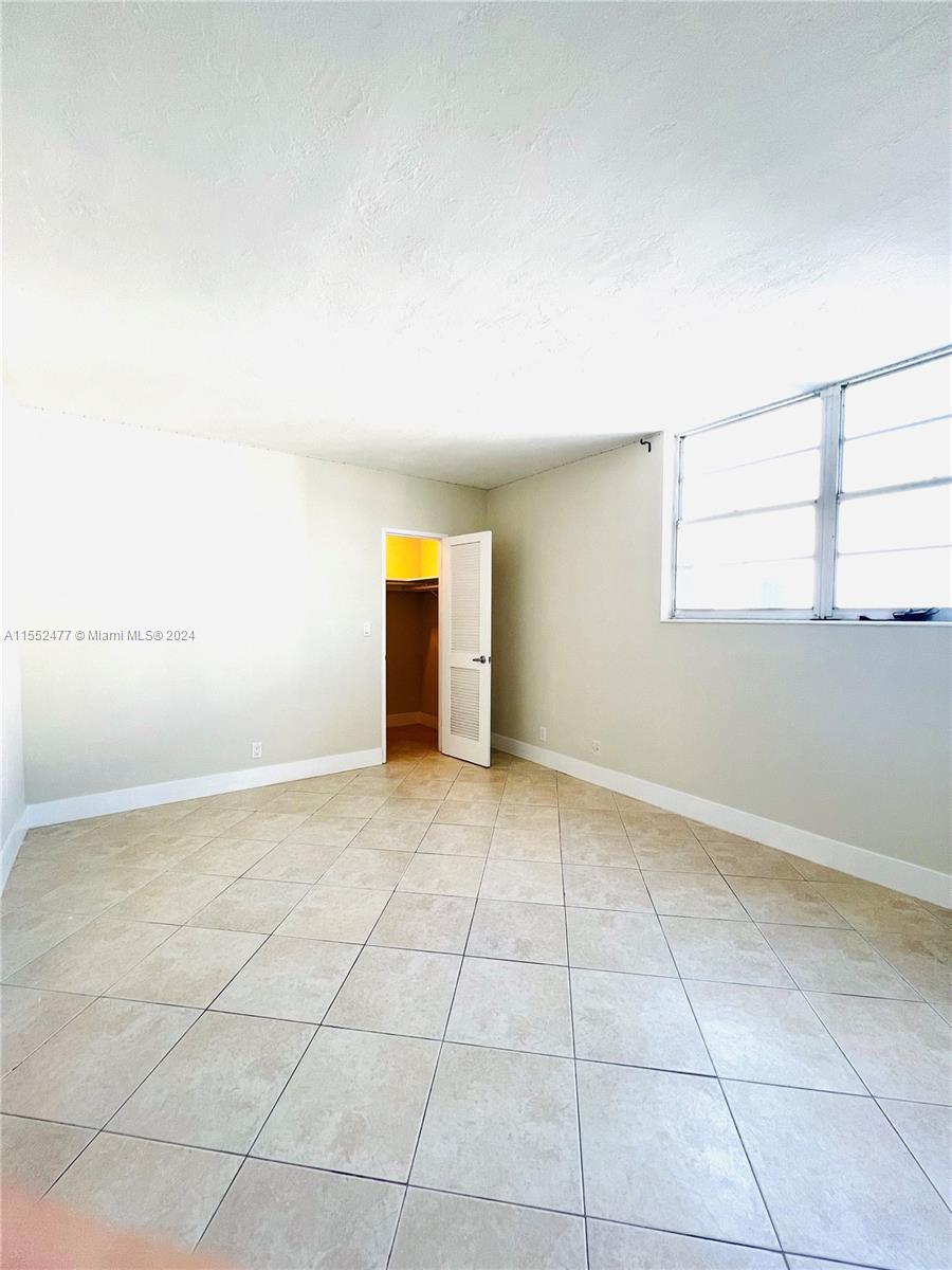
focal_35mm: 13
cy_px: 635
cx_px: 476
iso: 64
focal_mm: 1.57
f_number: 1.8
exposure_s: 1/99
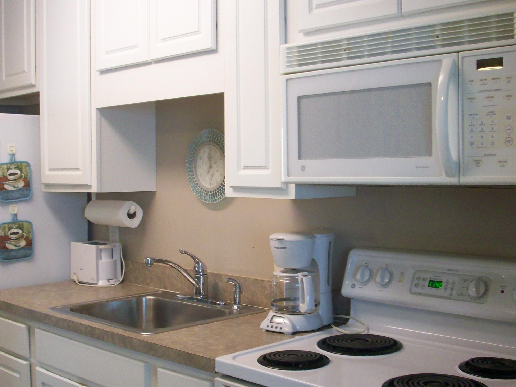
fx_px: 671
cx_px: 237
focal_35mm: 45
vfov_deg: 32.2
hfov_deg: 42.0
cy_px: 213
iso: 160
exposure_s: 1/20.1
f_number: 2.8
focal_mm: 6.2
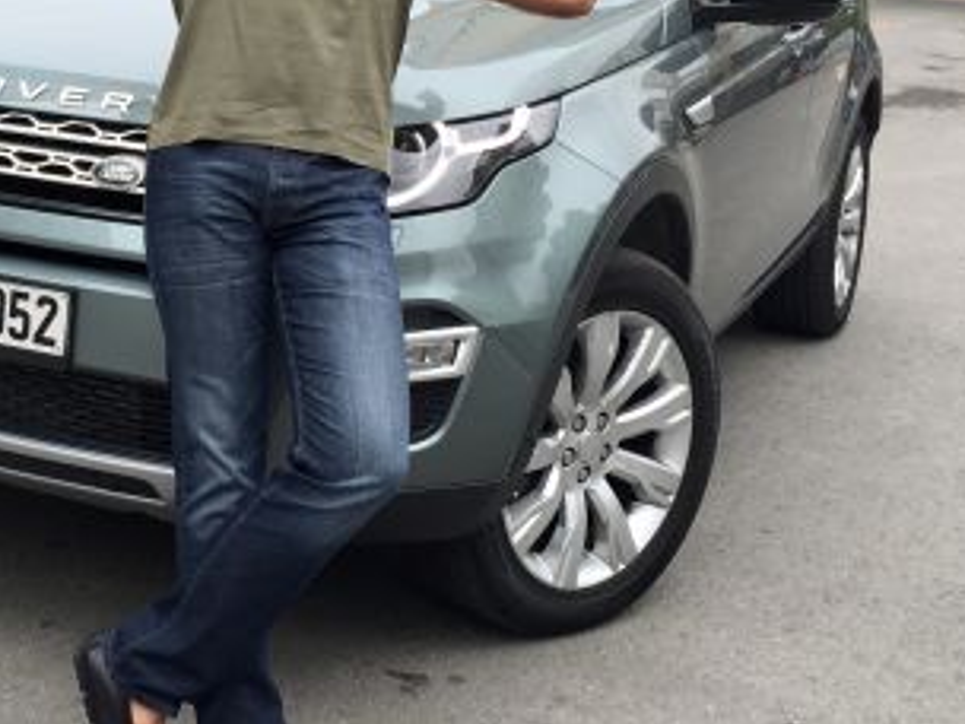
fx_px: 1728
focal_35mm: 62
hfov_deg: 30.3
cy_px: 184
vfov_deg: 23.4
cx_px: 162
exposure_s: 1/488
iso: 32
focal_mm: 4.15
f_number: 2.2
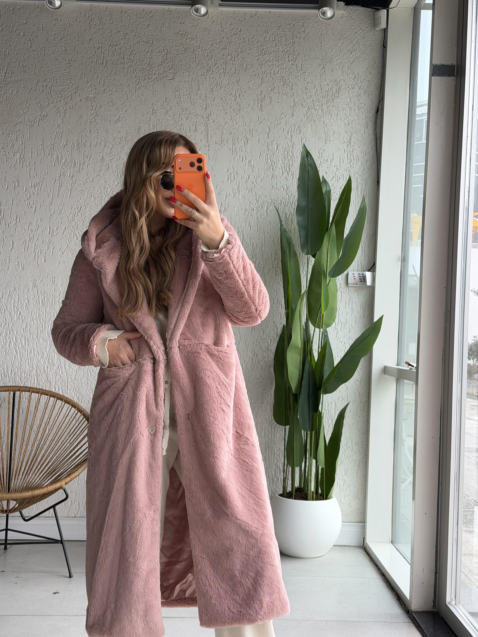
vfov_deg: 39.7
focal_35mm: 48
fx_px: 884
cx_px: 239
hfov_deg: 30.3
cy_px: 318
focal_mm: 6.76
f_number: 1.78
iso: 64
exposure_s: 1/121
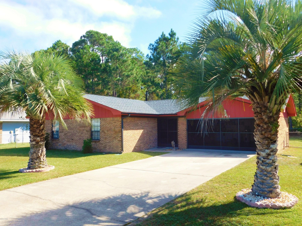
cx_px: 151
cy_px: 113
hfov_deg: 60.0
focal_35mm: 30
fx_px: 262
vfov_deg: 46.8
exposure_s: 1/800
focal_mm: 5.3
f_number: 3.2
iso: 125
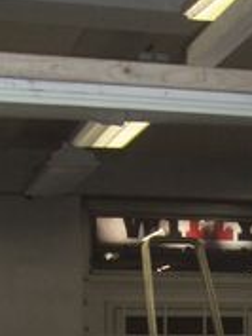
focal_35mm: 134
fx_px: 1299
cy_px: 568
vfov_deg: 13.5
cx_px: 392
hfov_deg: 10.6
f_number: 2.8
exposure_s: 1/40
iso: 80
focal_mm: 6.2
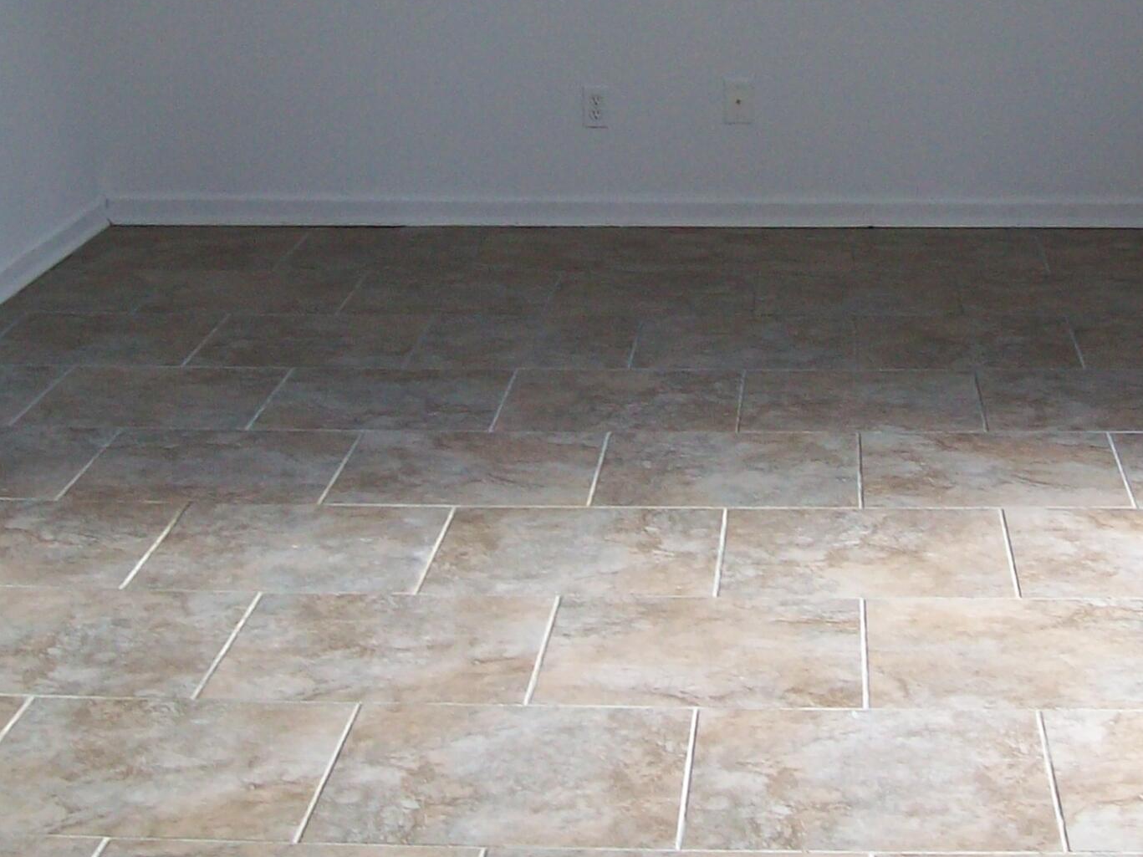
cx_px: 665
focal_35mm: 79
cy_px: 314
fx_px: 2608
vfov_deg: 18.6
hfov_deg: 24.7
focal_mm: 6
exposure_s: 1/64
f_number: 2.7
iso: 82
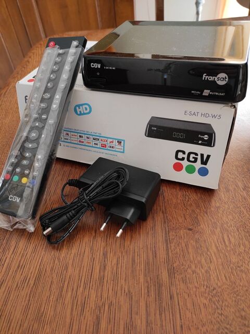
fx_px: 241
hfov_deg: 54.8
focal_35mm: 25
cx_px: 125
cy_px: 167
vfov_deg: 69.5
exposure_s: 1/33
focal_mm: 5.43
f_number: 1.89
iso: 257
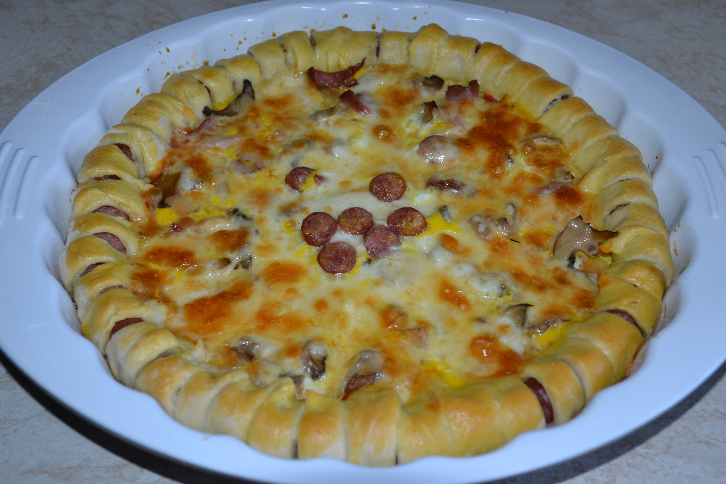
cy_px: 242
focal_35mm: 52
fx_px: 1059
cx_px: 363
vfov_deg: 25.8
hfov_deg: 37.9
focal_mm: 35
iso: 450
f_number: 4.2
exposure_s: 1/60
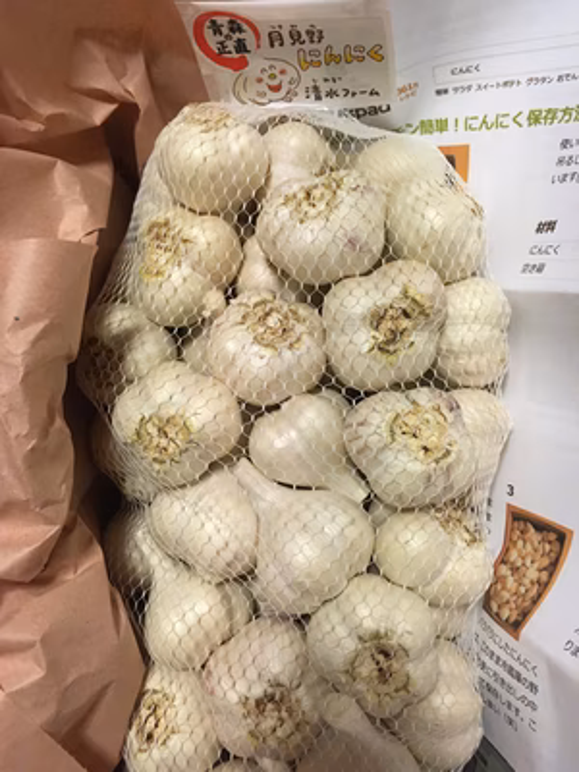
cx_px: 290
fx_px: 647
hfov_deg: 48.2
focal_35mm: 29
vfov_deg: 61.7
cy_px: 386
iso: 160
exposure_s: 1/30
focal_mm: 4.15
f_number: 2.2
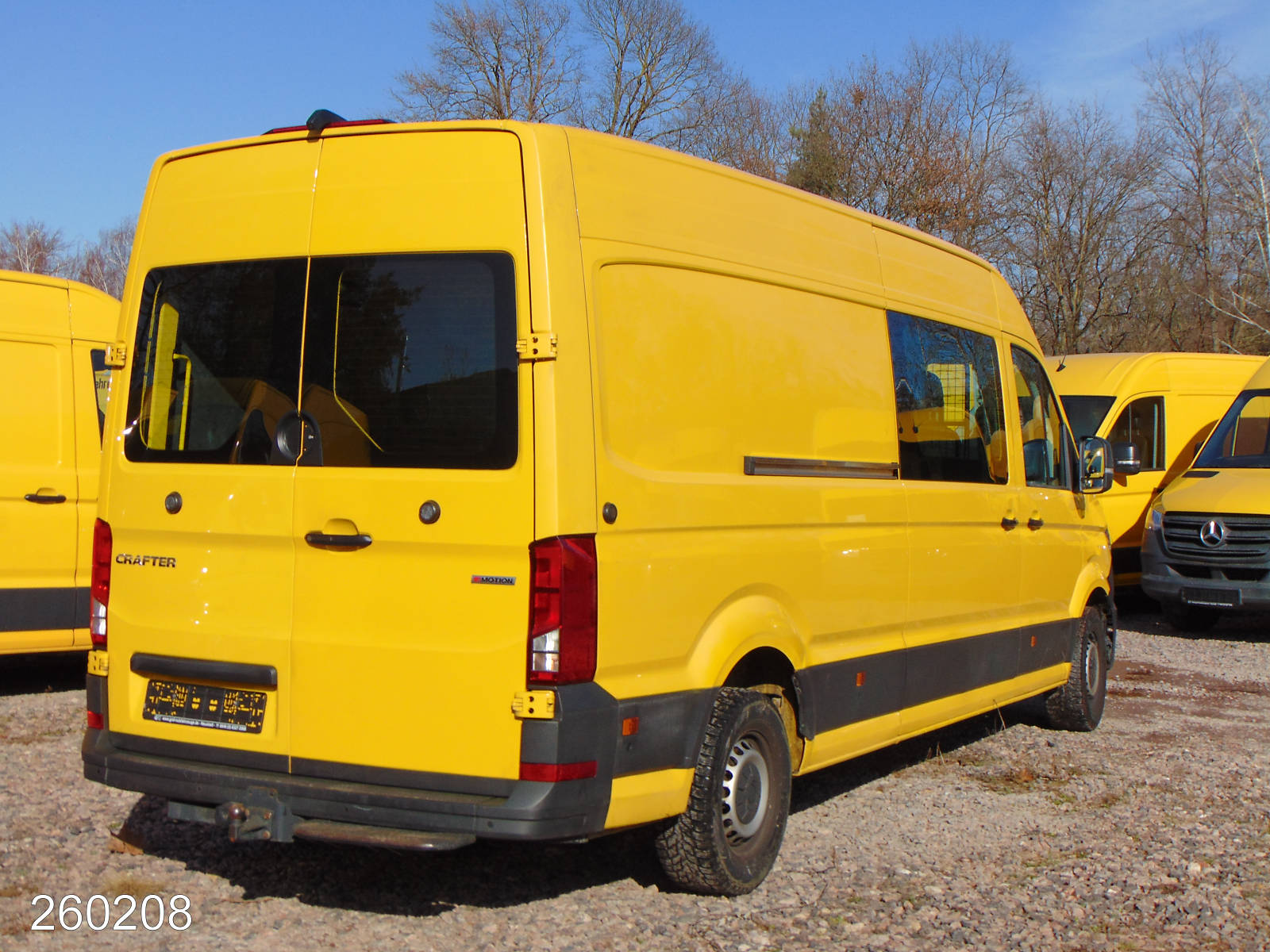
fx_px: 1834
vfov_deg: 29.1
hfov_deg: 38.2
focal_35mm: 50
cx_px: 635
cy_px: 476
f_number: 9
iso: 80
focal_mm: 9
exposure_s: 1/250
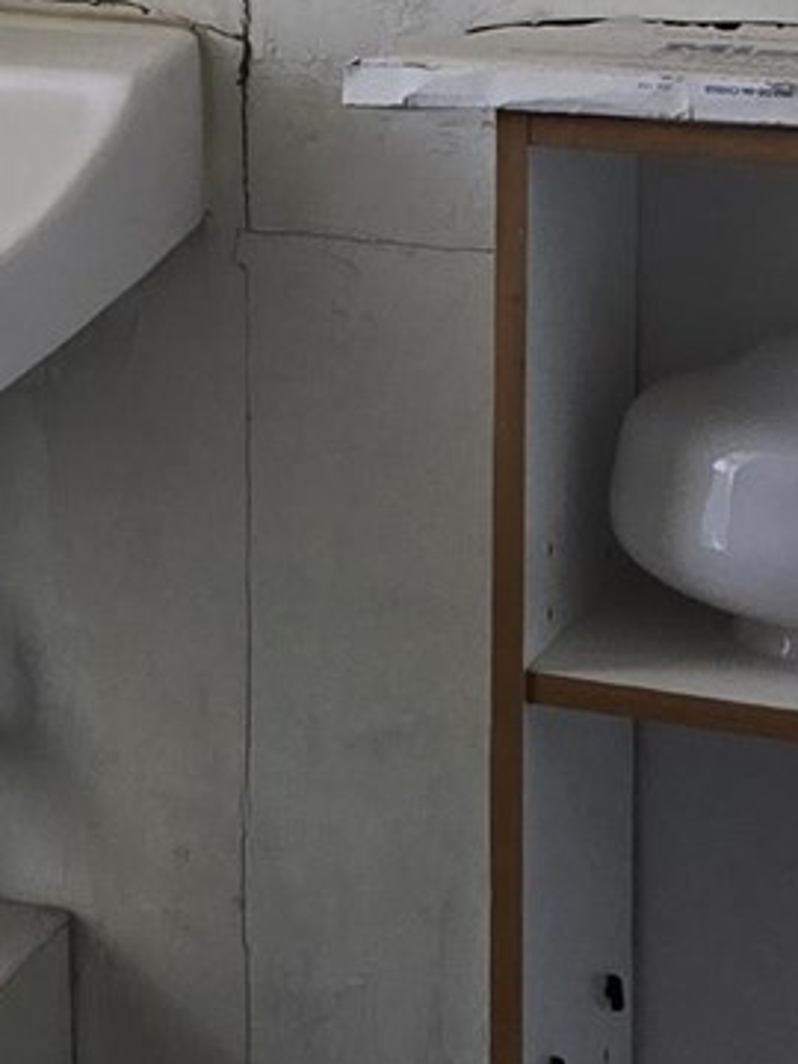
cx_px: -709
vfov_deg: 12.9
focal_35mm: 147
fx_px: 4518
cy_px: -434
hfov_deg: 9.5
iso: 64
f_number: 1.8
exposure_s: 1/180
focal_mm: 5.4
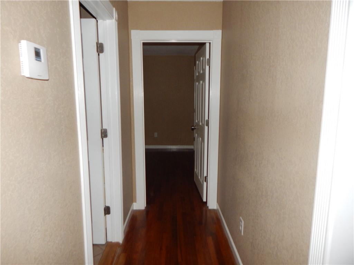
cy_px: 132
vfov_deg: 61.1
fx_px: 225
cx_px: 177
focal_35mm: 22
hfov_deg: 76.4
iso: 200
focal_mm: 4
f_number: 3
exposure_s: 1/30
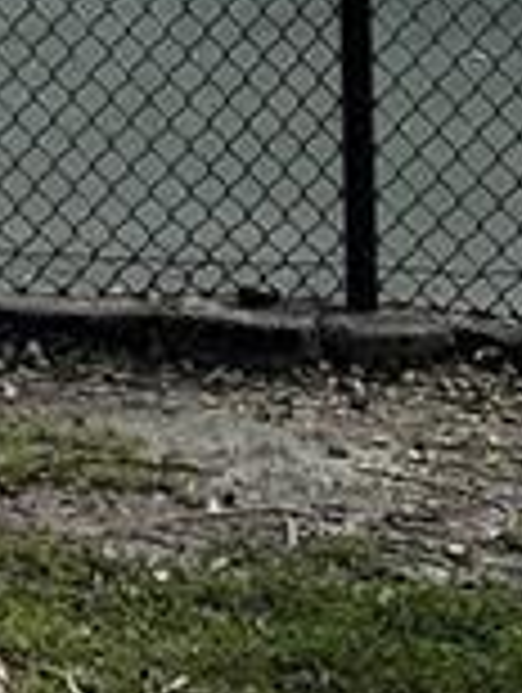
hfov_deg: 7.3
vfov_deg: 9.6
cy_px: -824
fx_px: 3750
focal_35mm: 187
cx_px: -873
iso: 80
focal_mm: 6.86
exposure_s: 1/5525
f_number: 1.78
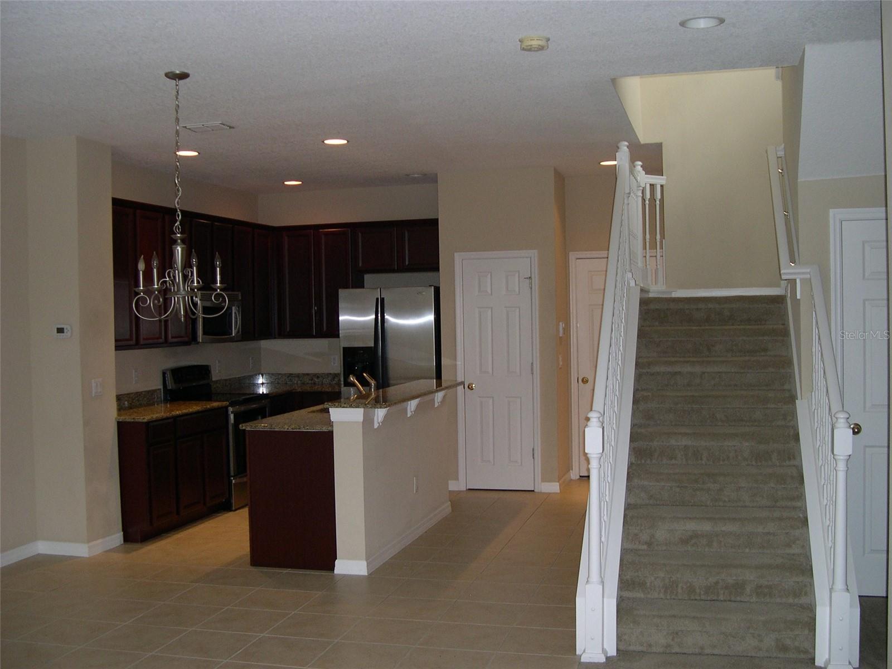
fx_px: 979
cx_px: 446
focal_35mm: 38
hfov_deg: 49.0
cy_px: 334
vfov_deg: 37.7
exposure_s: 1/60
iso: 175
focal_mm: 8
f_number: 2.8
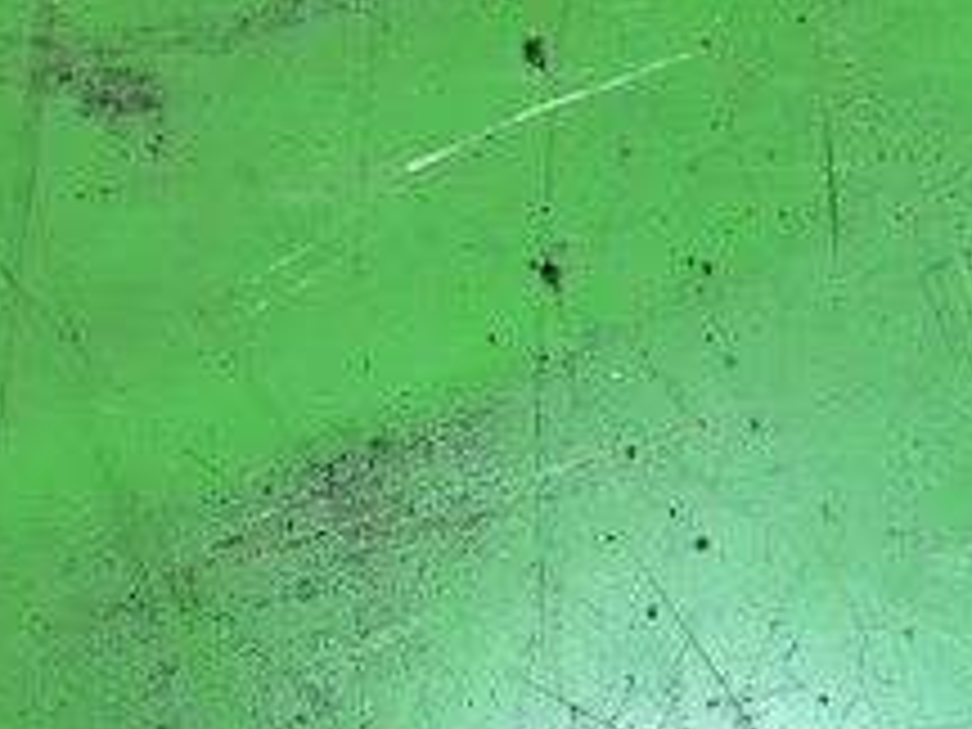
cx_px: 1206
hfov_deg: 21.0
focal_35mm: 86
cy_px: 1066
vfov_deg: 15.9
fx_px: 2415
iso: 40
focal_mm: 4.15
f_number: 2.2
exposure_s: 1/33
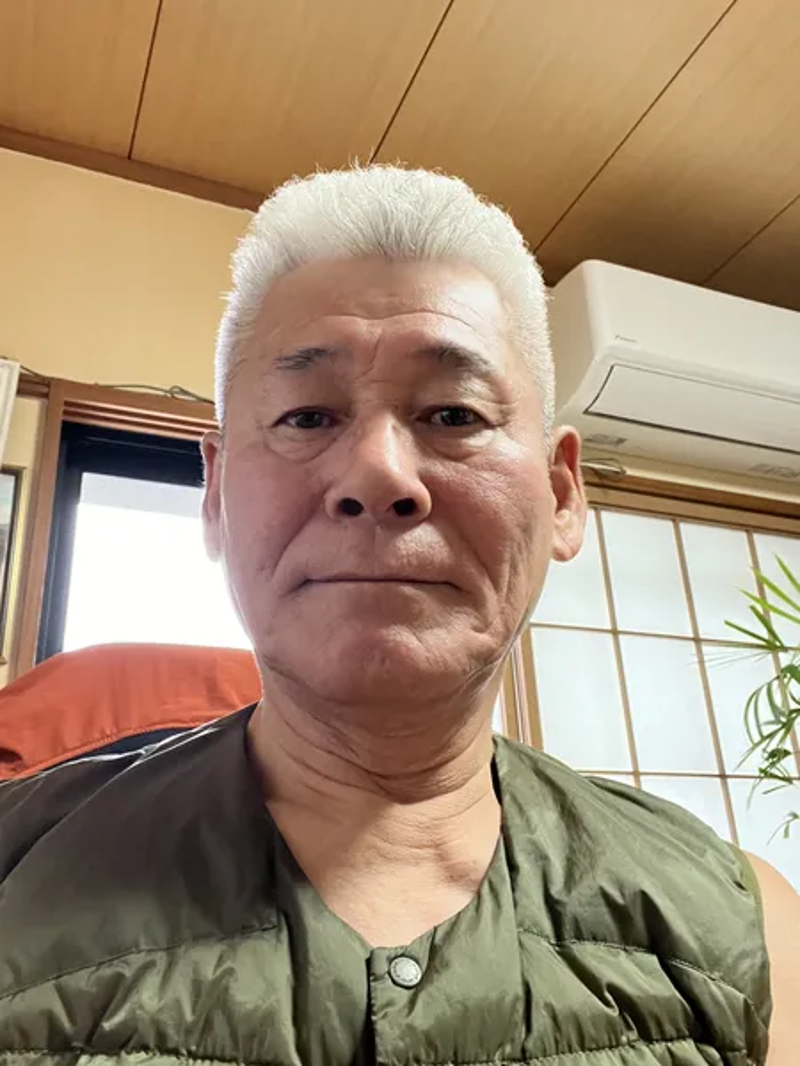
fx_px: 924
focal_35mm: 30
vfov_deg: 60.0
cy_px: 533
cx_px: 400
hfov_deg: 46.8
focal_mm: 2.71
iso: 400
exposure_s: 1/40
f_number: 2.2
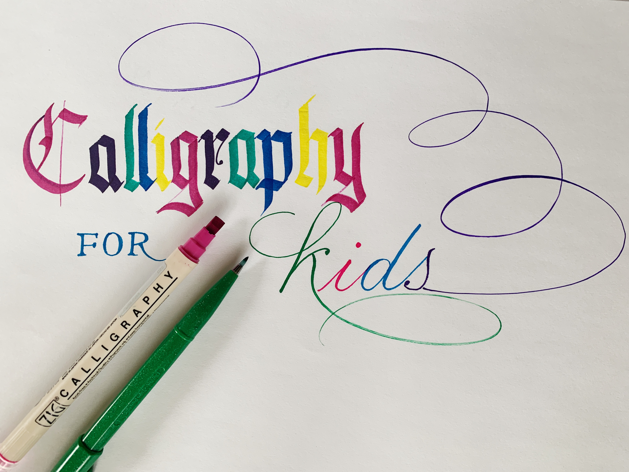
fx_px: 472
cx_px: 314
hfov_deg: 67.3
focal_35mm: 26
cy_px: 236
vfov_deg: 53.1
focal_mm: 4.25
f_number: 1.8
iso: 64
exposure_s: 1/60
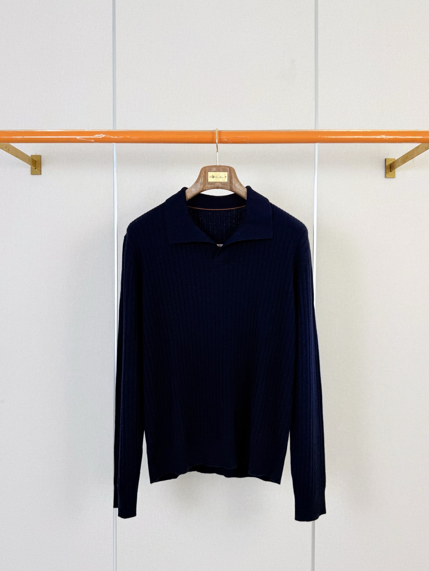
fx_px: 397
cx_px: 214
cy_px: 286
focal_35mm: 24
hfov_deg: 56.8
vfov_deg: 71.6
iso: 80
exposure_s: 1/302
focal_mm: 6.76
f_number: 1.78
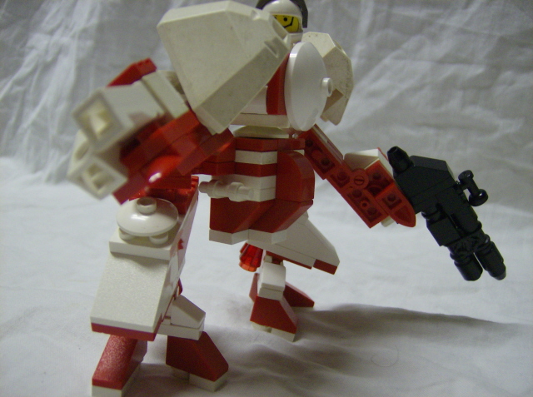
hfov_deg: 51.5
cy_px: 198
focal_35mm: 36
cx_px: 266
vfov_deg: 39.5
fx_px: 553
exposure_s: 1/26.5
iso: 200
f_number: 2.8
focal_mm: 6
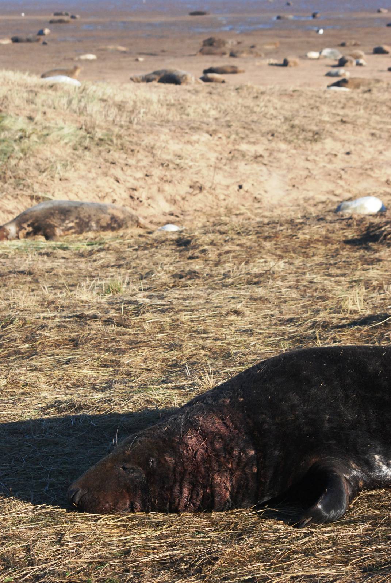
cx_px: 196
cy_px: 292
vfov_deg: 19.4
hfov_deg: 13.1
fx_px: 1706
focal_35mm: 105
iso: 1000
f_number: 8
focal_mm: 70
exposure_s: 1/1000
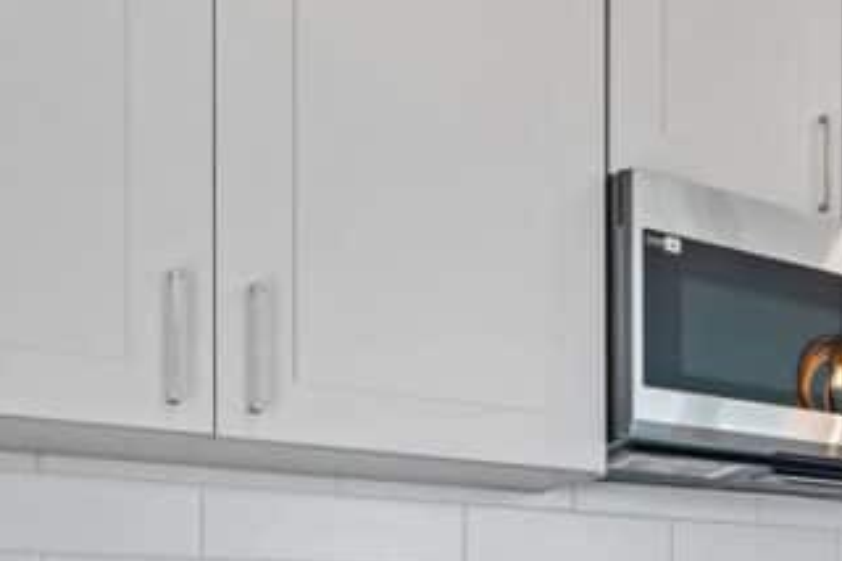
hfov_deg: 28.3
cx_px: 1239
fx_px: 1122
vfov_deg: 25.9
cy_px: 623
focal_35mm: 48
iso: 400
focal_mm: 10
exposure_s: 1/30
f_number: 4
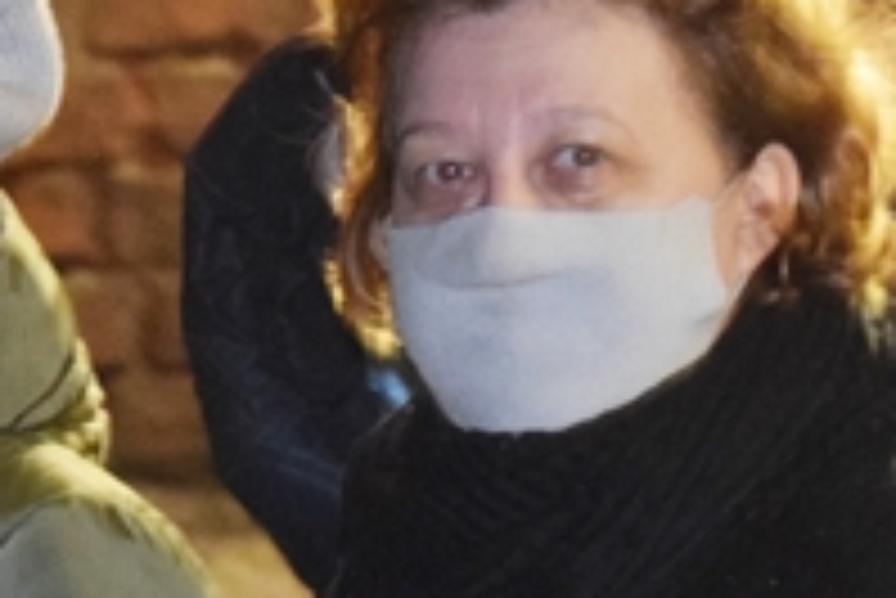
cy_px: 683
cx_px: -324
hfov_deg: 4.8
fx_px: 10535
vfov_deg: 3.3
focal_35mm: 423
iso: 3200
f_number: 4.2
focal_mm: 72
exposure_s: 1/60
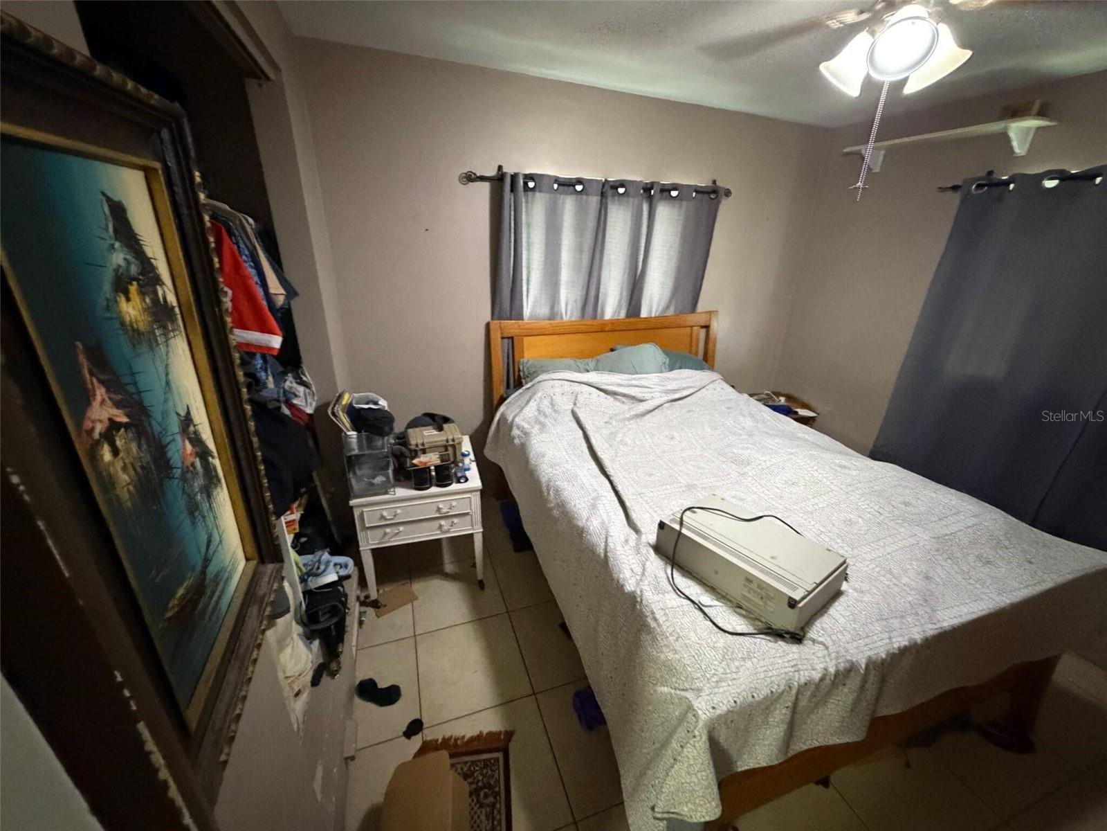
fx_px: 448
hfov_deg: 102.1
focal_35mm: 14
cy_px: 416
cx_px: 554
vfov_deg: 85.7
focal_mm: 2.22
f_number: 2.2
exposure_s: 1/40
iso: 1250
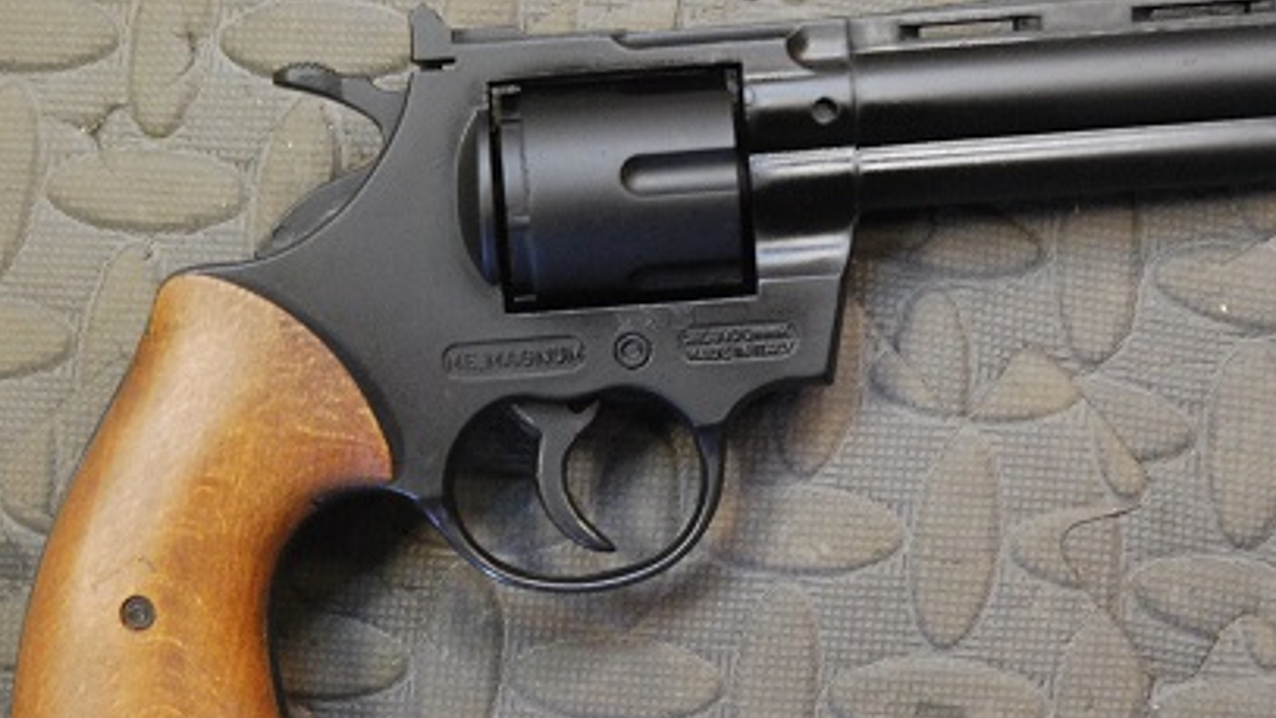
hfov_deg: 20.9
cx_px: 558
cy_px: 428
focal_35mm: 102
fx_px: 3451
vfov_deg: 11.9
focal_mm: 44
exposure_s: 1/25
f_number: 4.5
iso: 1600
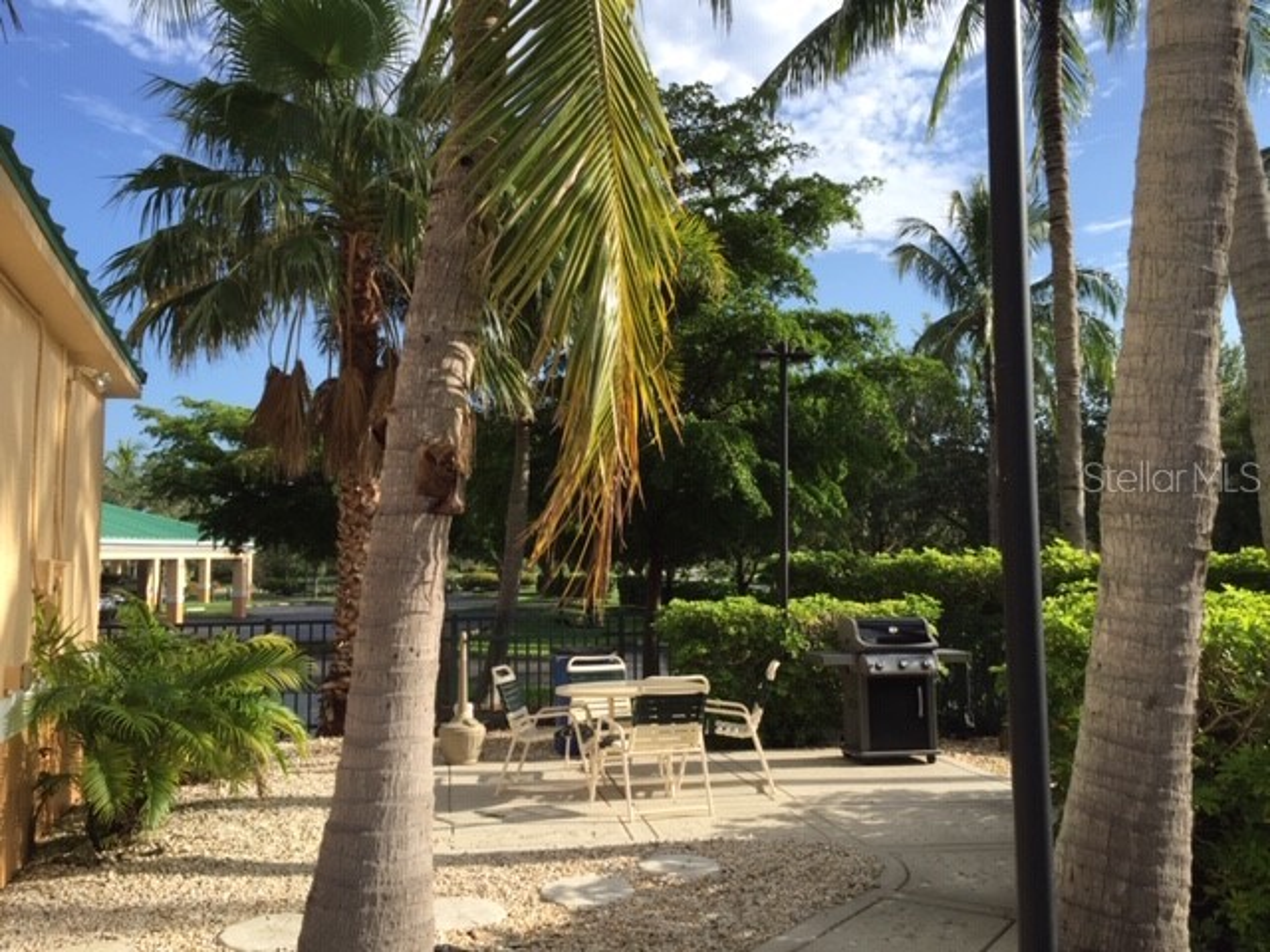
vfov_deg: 48.2
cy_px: 476
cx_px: 635
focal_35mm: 29
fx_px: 1064
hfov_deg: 61.7
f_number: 2.2
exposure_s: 1/1276
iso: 32
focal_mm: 4.15
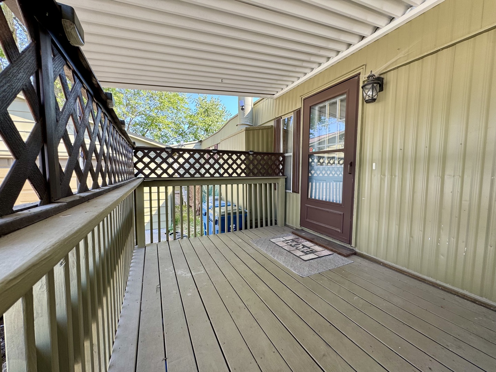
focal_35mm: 14
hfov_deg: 102.1
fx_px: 201
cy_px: 186
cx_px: 248
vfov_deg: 85.7
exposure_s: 1/101
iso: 40
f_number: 2.2
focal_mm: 2.22
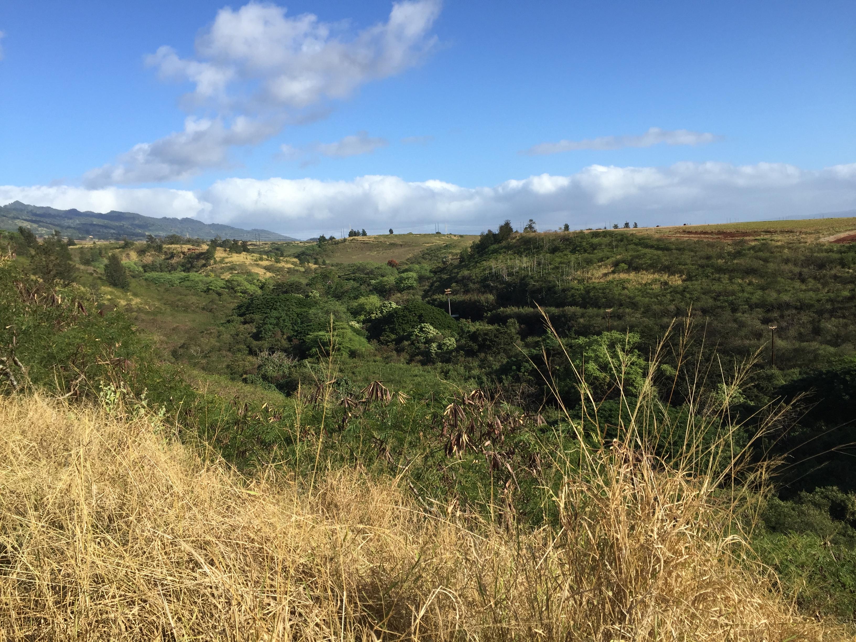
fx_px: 717
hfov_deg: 61.7
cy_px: 321
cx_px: 428
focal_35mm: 29
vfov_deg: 48.2
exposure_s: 1/1412
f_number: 2.2
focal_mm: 4.15
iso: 32
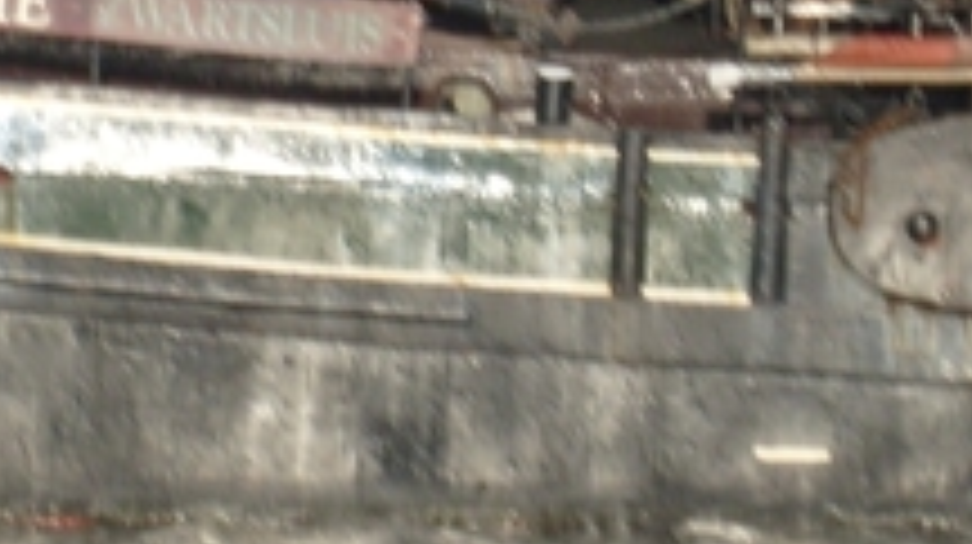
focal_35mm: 321
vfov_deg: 3.8
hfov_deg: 6.7
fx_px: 8265
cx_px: 117
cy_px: 117
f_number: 12.4
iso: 80
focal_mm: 17.4
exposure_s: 1/125
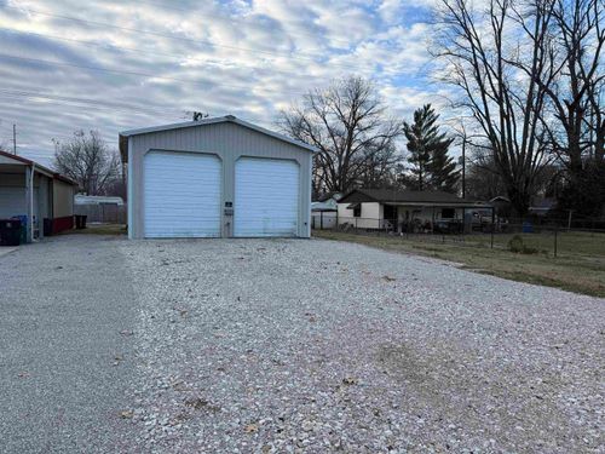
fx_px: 419
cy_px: 227
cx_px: 302
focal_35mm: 24
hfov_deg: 71.6
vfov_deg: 56.8
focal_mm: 6.76
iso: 80
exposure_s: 1/1553
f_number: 1.78
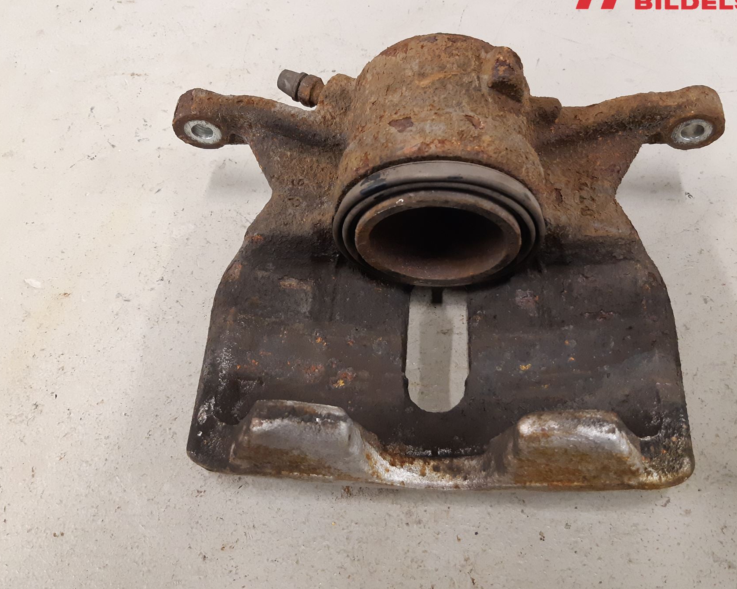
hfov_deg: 57.1
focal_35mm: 31
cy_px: 272
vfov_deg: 47.1
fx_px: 676
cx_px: 396
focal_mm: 3.93
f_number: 1.7
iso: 320
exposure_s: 1/50
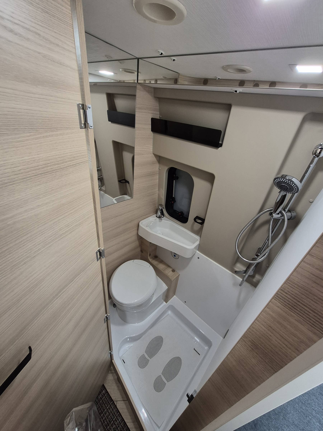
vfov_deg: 106.2
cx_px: 162
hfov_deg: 89.9
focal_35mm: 13
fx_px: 162
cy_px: 216
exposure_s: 1/50
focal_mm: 1.74
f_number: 2.2
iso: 200
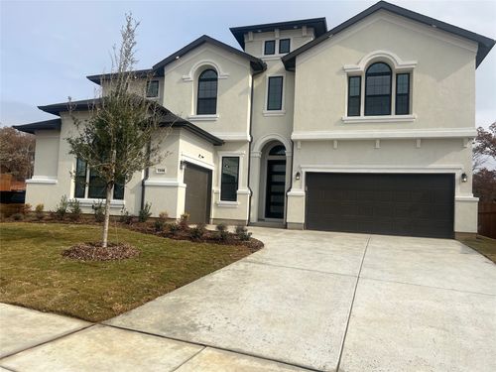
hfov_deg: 67.3
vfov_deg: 53.1
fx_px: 373
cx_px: 248
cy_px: 186
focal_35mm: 26
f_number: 1.5
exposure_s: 1/6211
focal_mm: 5.7
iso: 50
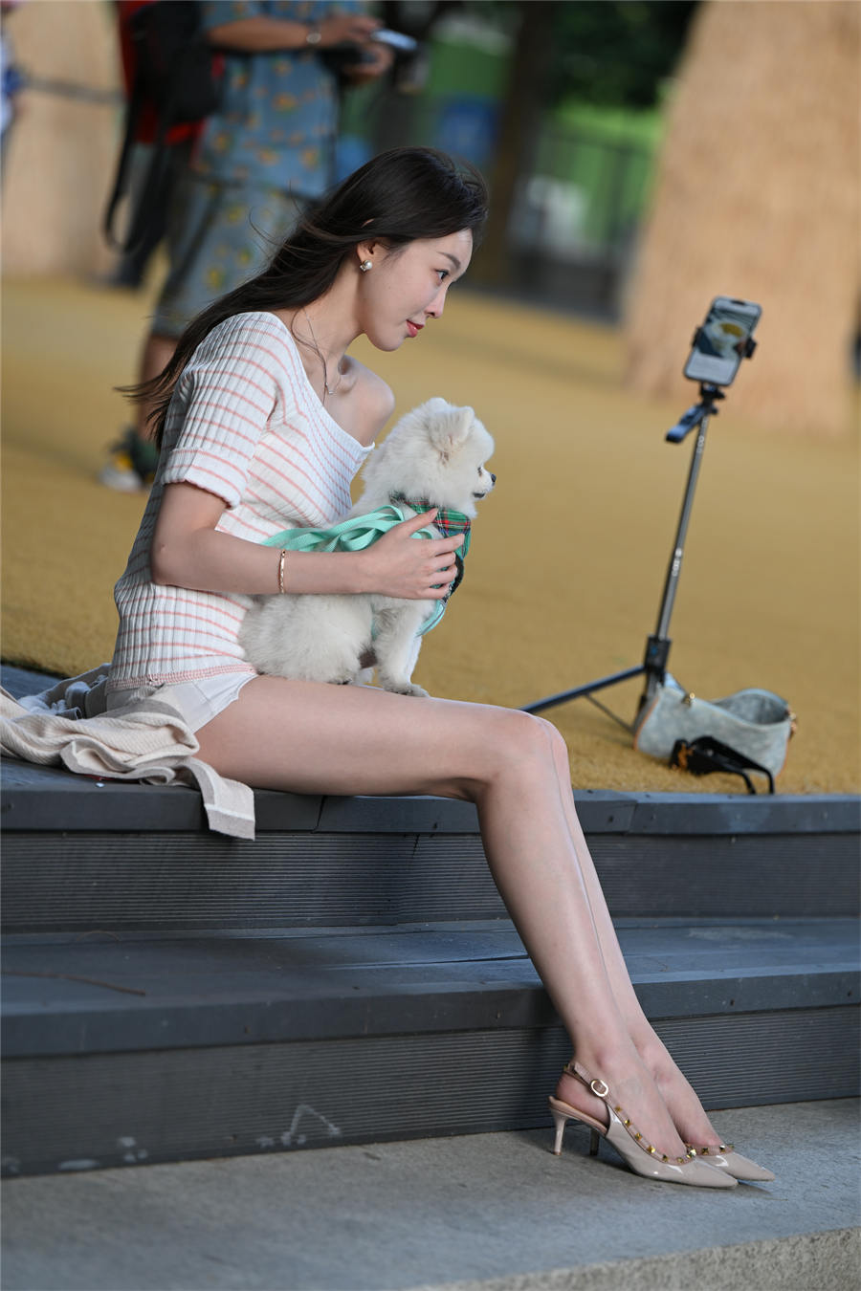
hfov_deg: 8.1
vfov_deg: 12.1
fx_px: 6098
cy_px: 646
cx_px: 430
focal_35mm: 170
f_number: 3.5
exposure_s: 1/320
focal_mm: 170
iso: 220
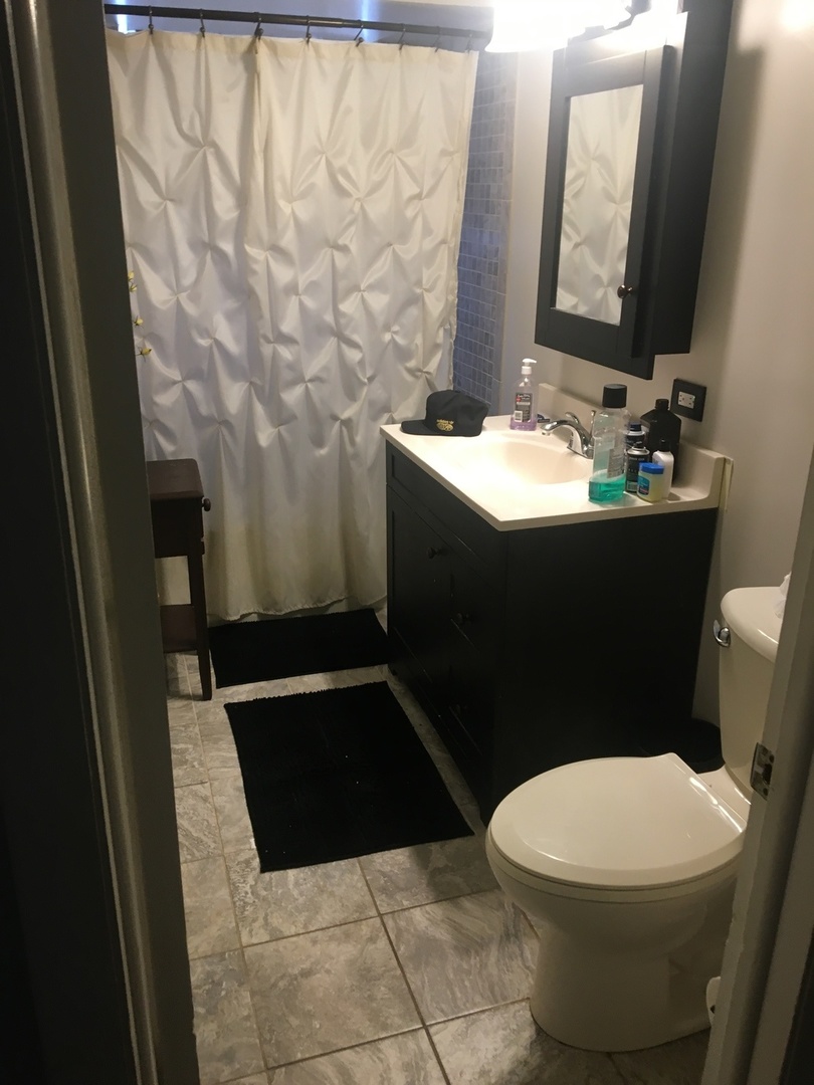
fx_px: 909
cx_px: 407
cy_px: 542
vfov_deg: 61.7
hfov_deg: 48.2
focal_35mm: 29
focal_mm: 4.15
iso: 64
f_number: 2.2
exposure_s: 1/30
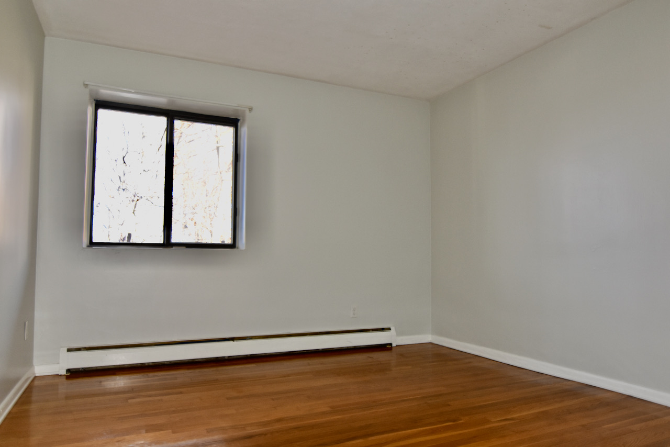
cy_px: 224
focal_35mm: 24
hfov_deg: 73.7
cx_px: 335
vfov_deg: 53.2
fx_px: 447
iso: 400
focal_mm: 16
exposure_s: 1/125
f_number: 2.8
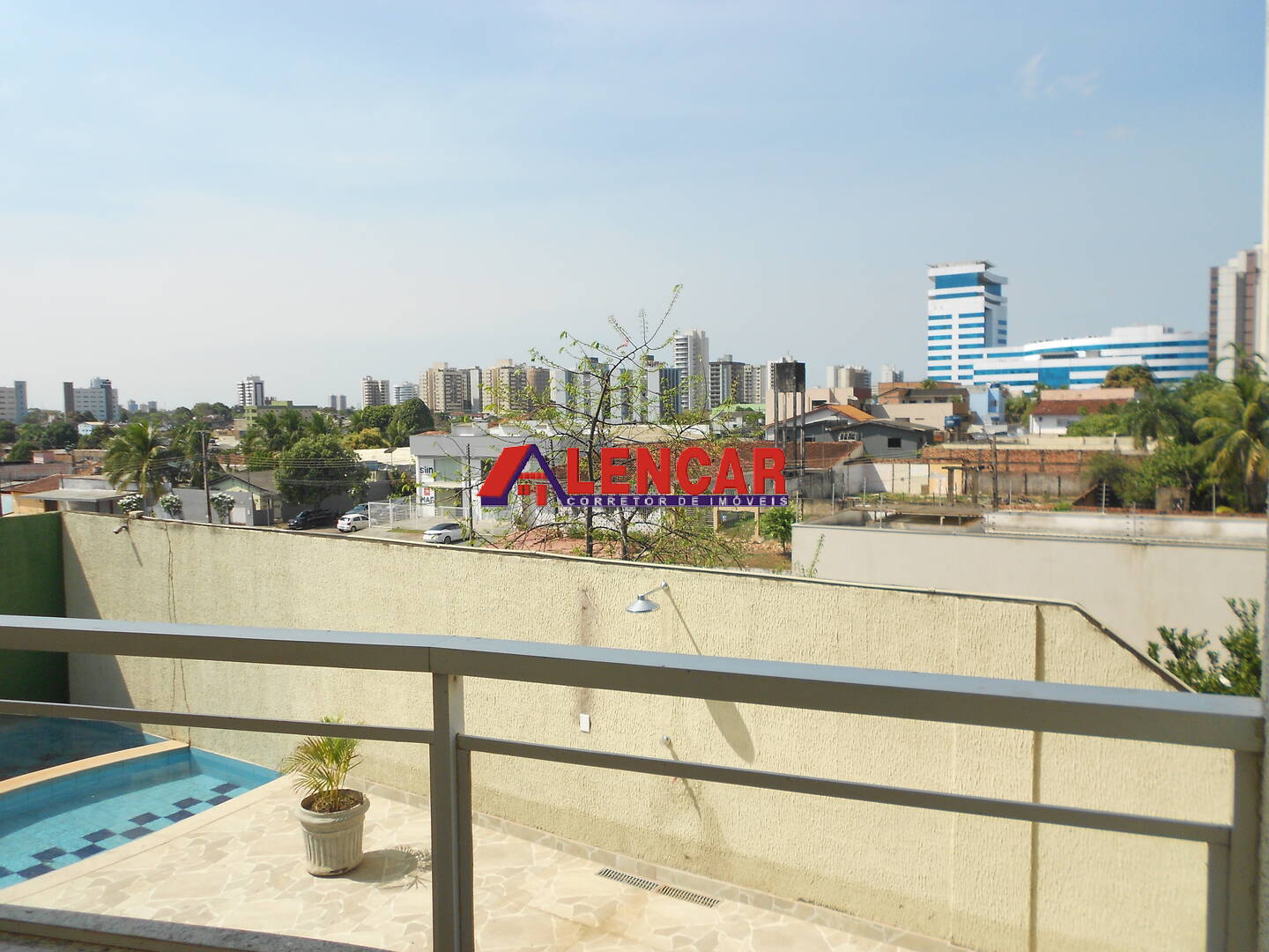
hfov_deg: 67.3
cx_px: 634
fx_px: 953
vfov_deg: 53.1
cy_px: 476
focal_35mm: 26
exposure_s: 1/1000
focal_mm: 4.6
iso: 80
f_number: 3.2
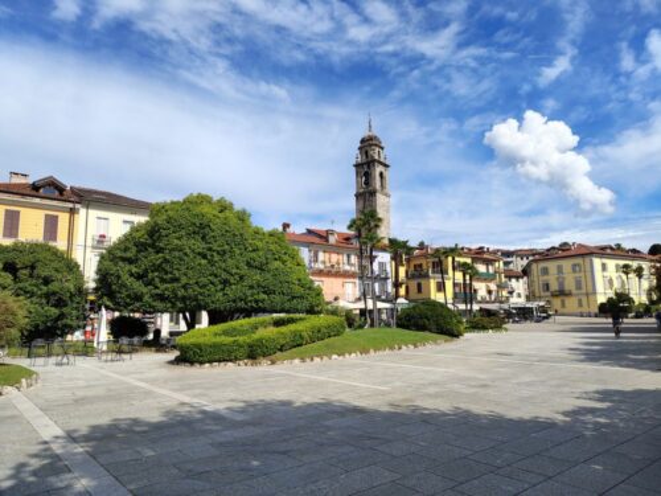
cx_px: 330
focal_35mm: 24
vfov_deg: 56.8
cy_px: 248
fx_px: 458
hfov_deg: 71.6
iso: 100
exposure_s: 1/1976
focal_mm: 5.56
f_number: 1.8
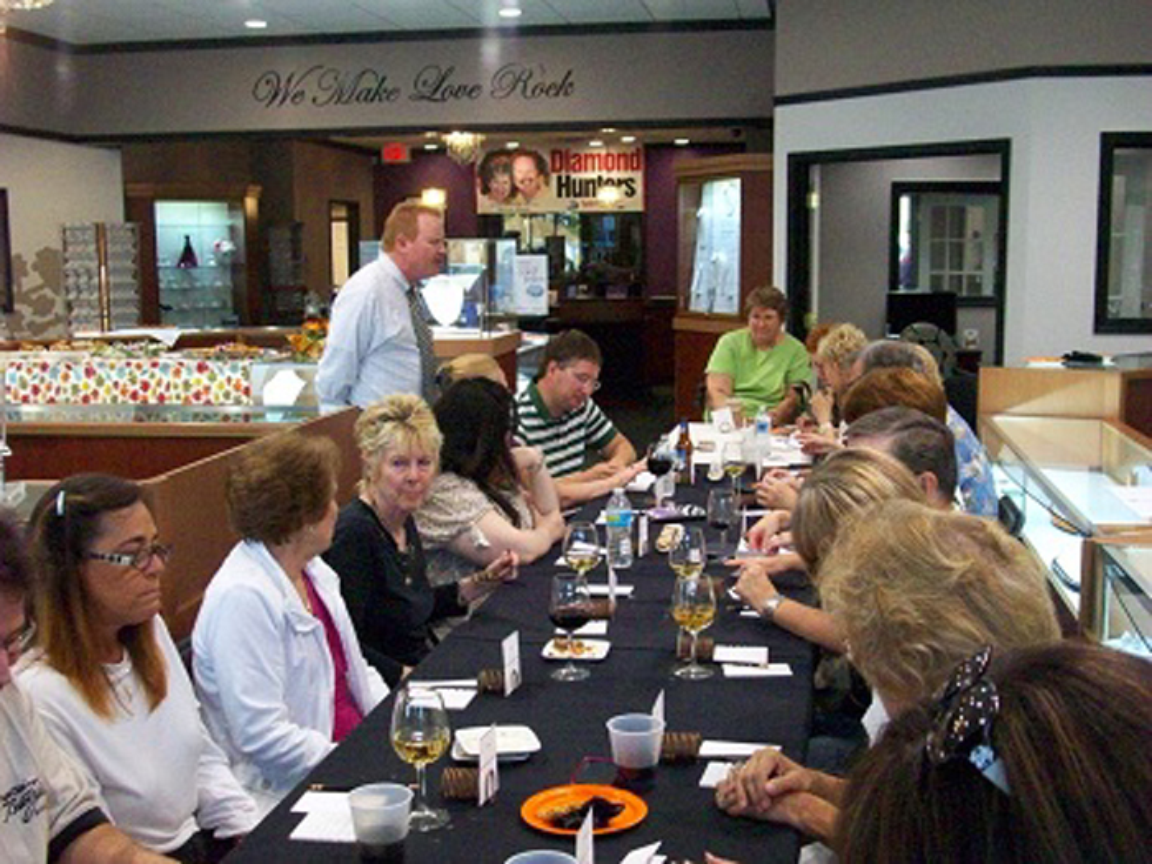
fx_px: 1398
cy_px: 432
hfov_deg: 44.8
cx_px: 576
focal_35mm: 42
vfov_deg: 34.3
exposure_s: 1/147
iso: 581
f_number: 3.2
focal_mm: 7.1
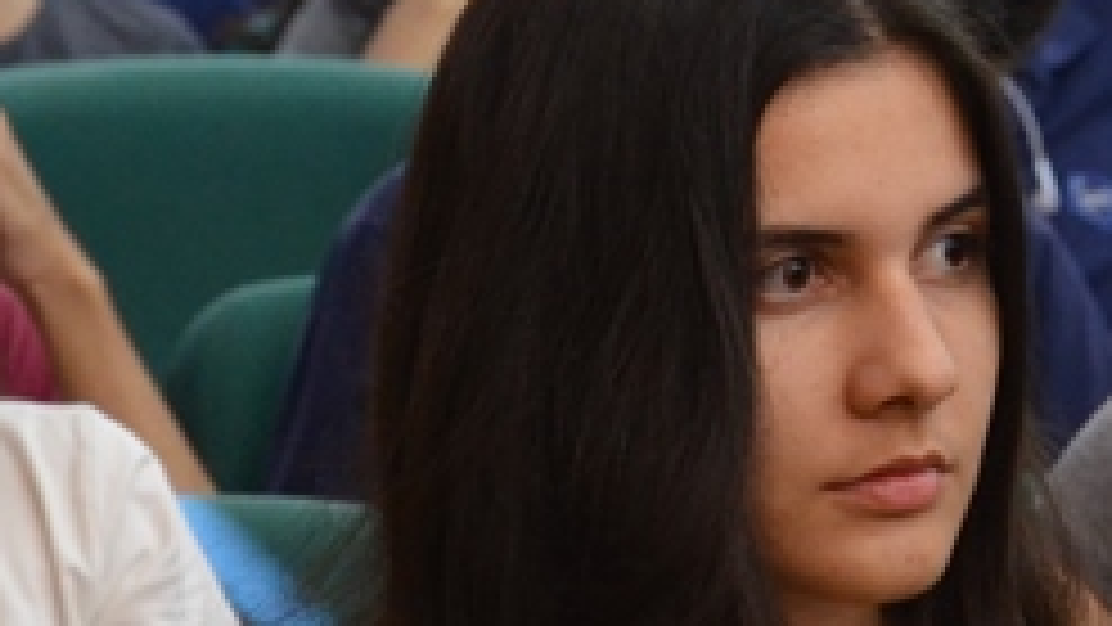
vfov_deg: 3.7
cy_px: -54
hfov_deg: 6.6
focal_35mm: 325
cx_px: 783
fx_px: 9584
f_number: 5
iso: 1250
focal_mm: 50
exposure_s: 1/30
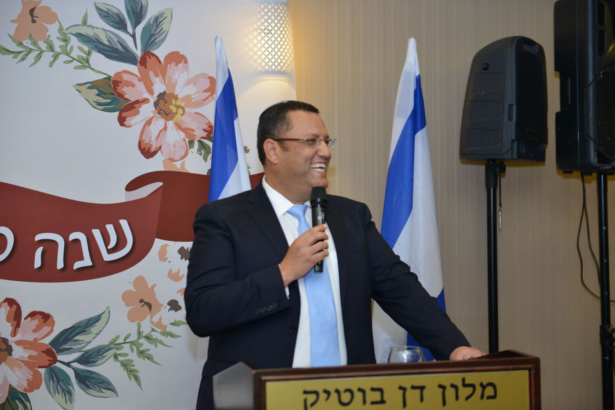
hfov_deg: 28.8
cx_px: 308
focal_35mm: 70
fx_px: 1196
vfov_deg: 19.5
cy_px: 205
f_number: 3.2
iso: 1250
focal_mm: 70
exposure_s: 1/160
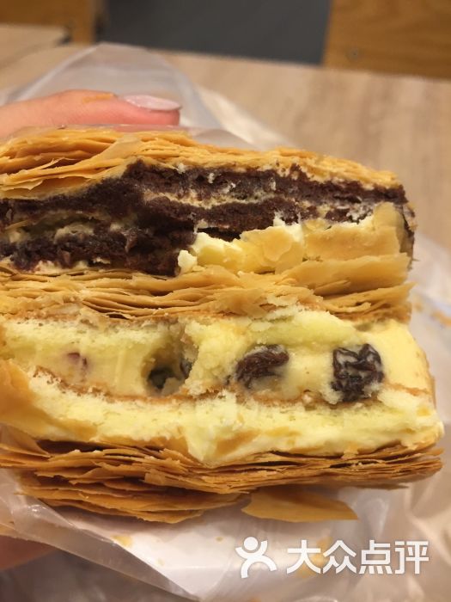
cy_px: 301
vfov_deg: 61.7
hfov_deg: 48.2
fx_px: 504
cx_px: 226
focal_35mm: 29
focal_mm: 4.15
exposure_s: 1/33
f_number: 2.2
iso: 80
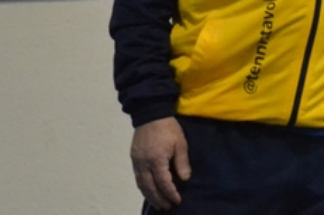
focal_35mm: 344
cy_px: -105
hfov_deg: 5.9
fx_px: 3094
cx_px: 624
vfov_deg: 4.0
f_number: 5.6
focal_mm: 55
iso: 3200
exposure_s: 1/40
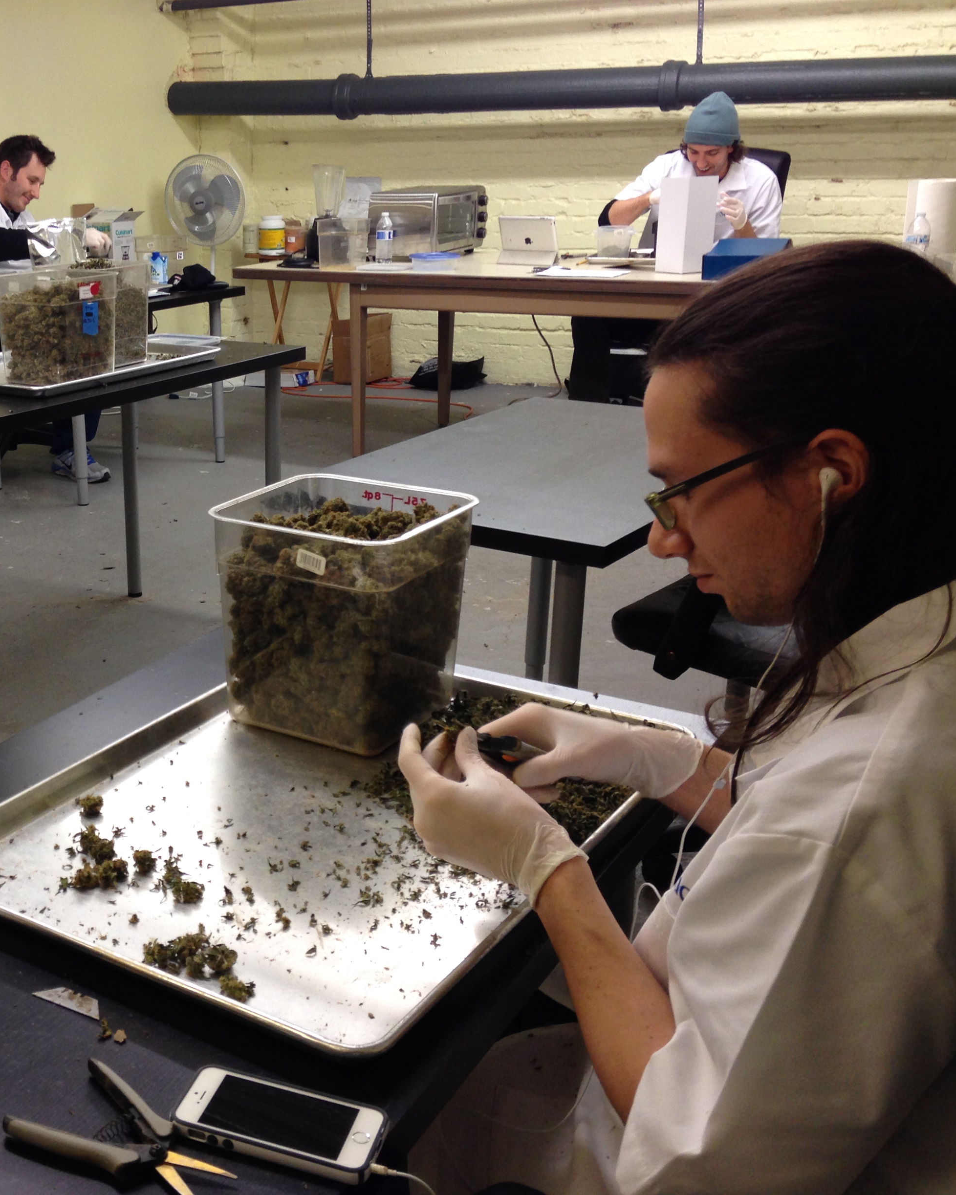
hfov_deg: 33.8
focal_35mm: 43
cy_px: 597
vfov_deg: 42.9
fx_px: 1521
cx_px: 178
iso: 80
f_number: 2.4
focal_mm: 4.12
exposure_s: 1/20
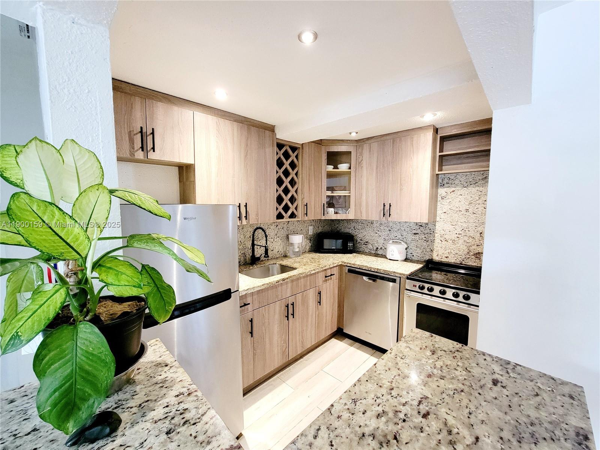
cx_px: 300
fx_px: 225
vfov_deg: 89.9
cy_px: 225
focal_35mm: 13
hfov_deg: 106.2
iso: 500
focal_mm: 2.2
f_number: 2.2
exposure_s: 1/30
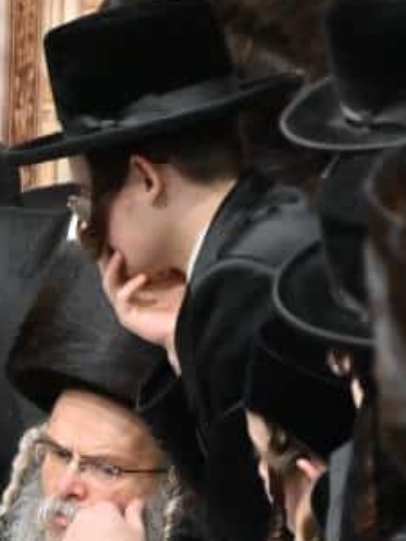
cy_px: 388
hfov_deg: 1.5
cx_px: -336
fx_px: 15315
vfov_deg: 2.0
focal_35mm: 980
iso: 500
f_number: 2.8
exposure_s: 1/160
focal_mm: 200
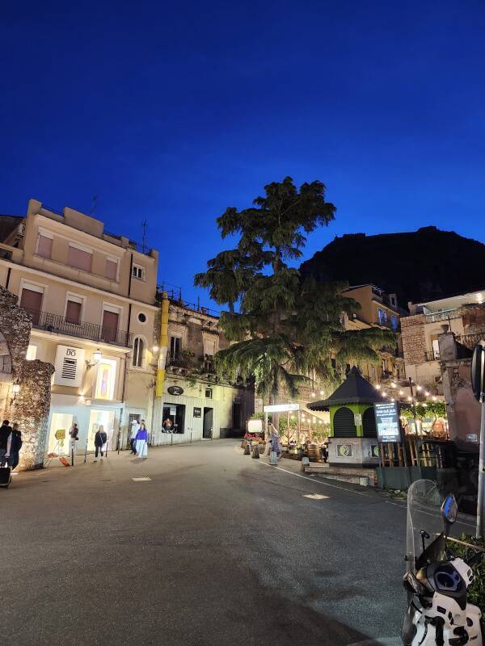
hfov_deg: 58.9
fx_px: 430
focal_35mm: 23
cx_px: 242
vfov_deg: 73.9
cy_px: 323
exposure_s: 1/25
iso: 640
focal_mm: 5.54
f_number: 1.8
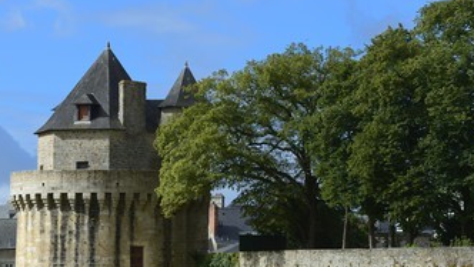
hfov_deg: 15.9
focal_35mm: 135
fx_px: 1697
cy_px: 187
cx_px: 198
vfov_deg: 9.0
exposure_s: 1/160
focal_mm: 102
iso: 200
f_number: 14
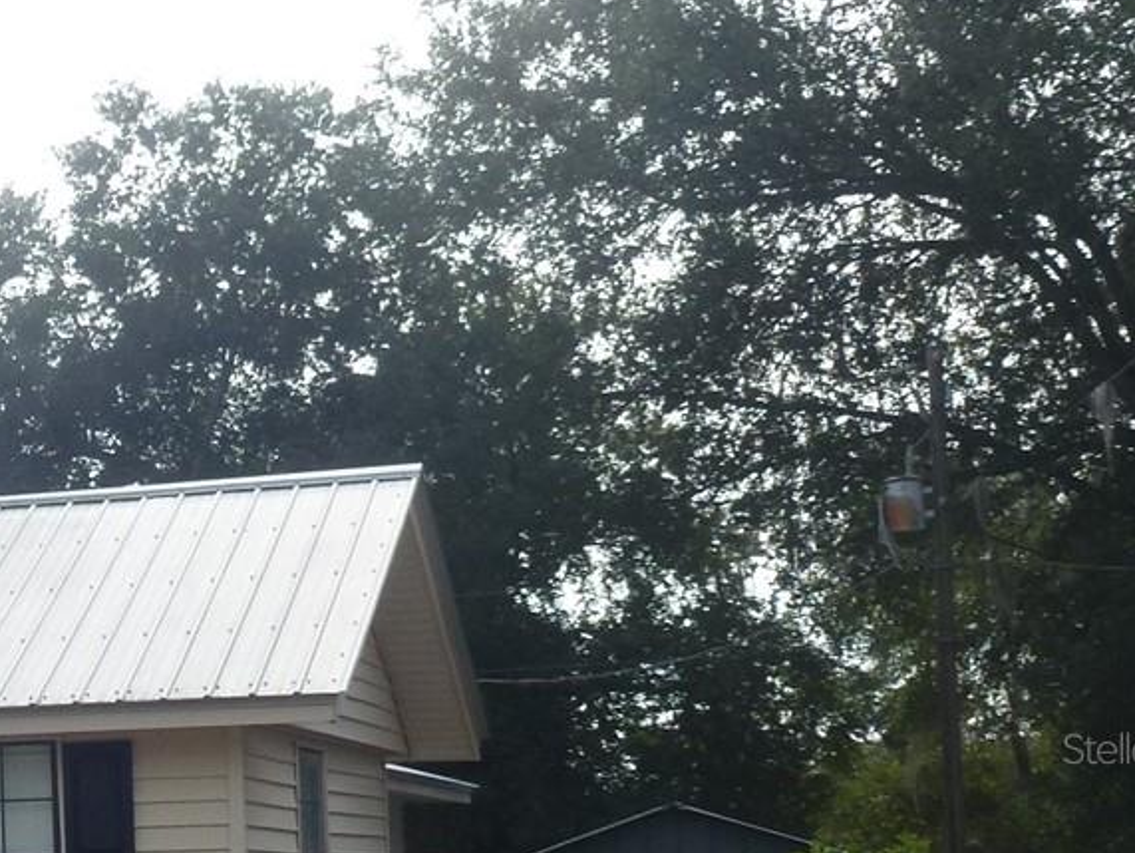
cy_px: 748
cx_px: -340
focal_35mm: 84
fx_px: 2756
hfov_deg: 21.1
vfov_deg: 17.4
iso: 100
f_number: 3.5
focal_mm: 5.4
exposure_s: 1/800
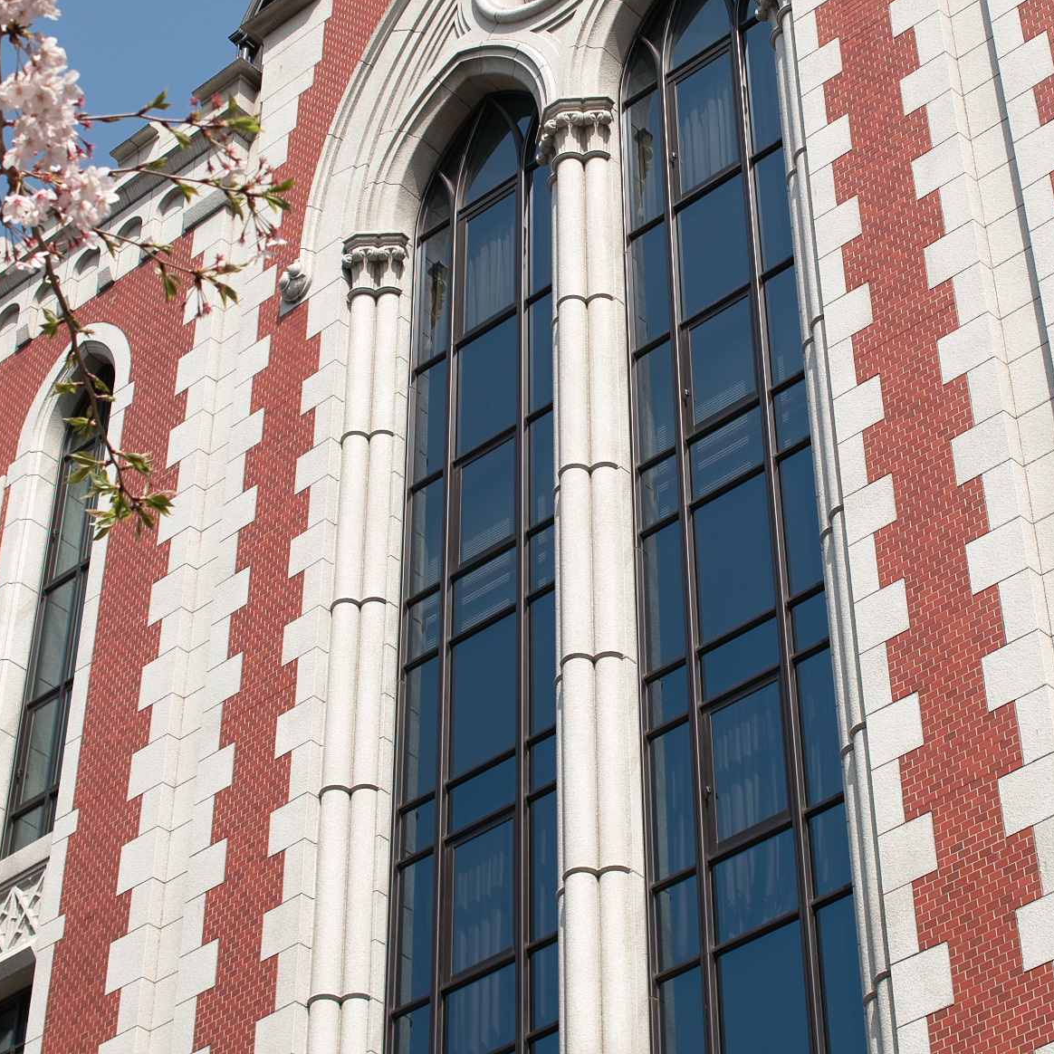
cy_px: 351
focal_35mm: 79
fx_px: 2721
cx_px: 631
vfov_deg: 21.8
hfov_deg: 21.9
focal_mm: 24.2
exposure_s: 1/200
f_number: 5.6
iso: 50
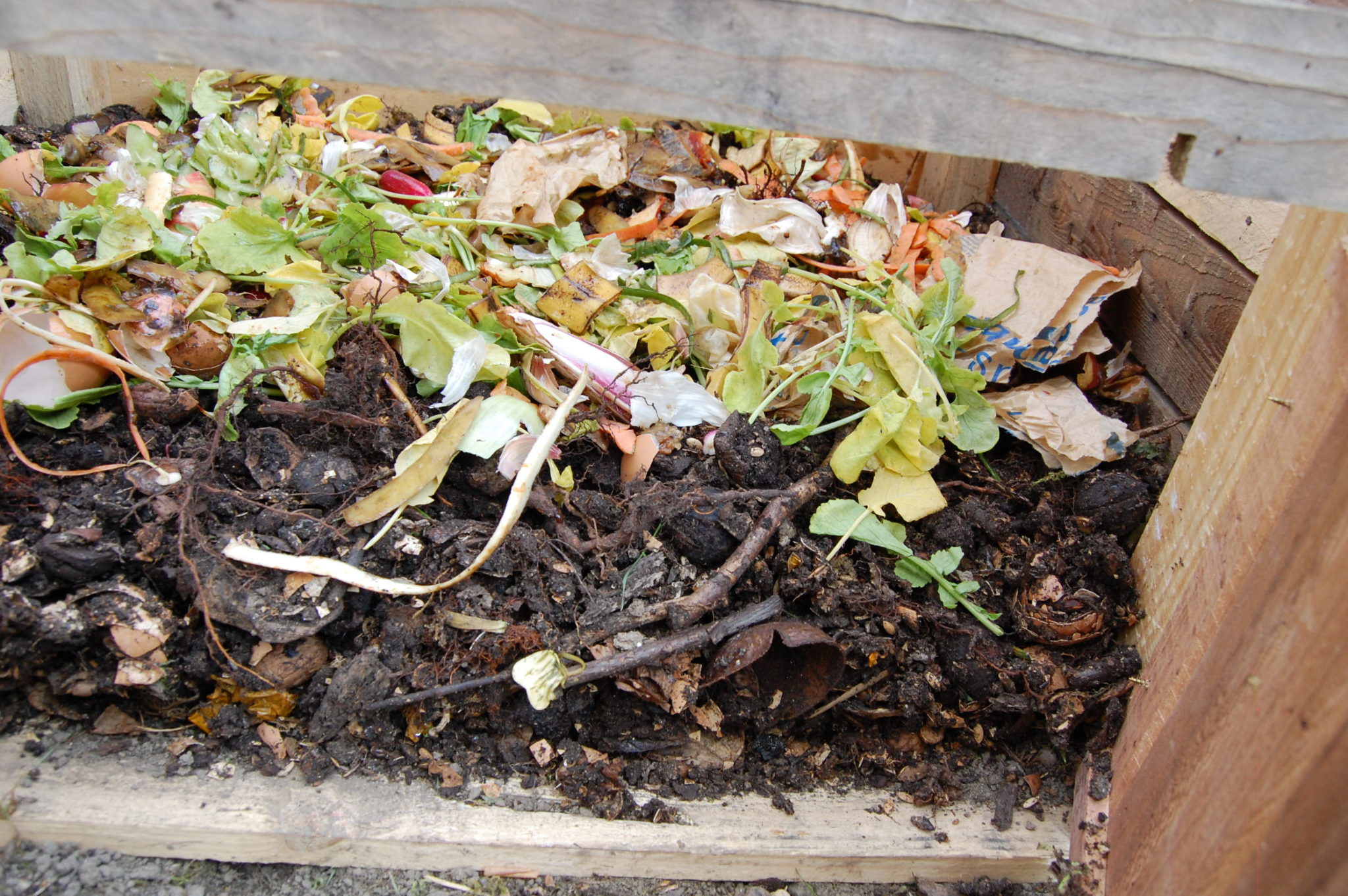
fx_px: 1010
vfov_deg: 47.9
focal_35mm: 27
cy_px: 448
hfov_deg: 67.4
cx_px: 674
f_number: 7.1
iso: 800
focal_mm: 18
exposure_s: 1/50
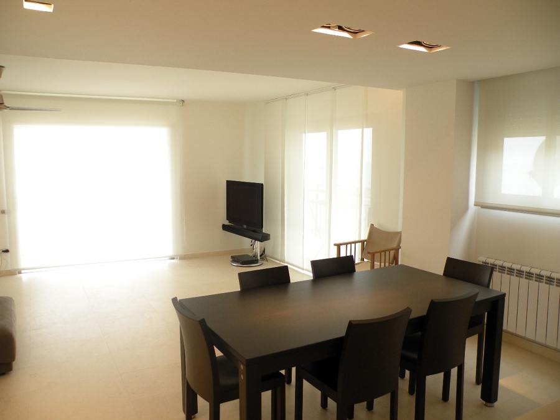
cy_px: 210
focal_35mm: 27
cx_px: 280
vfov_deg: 51.4
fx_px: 437
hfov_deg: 65.3
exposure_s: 1/60
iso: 104
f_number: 2.8
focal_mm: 4.7
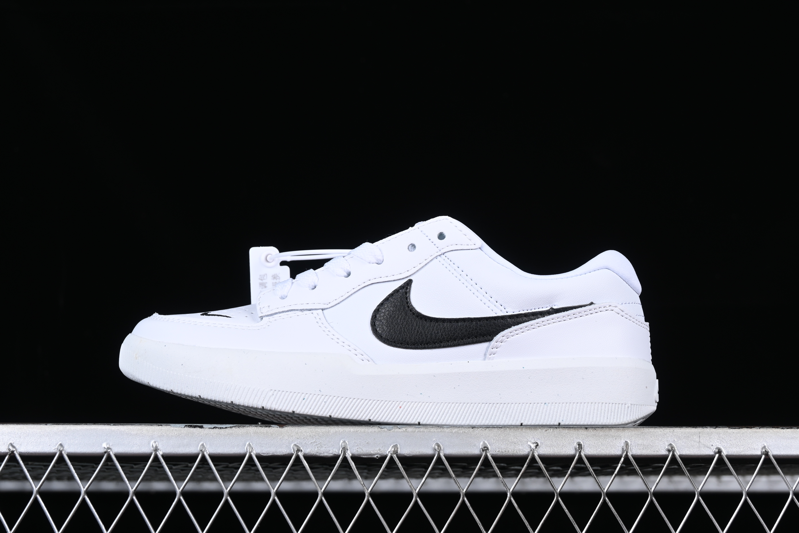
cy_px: 266
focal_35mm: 75
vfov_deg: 18.2
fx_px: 1664
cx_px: 400
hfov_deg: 27.0
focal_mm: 50
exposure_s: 1/125
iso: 160
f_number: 8
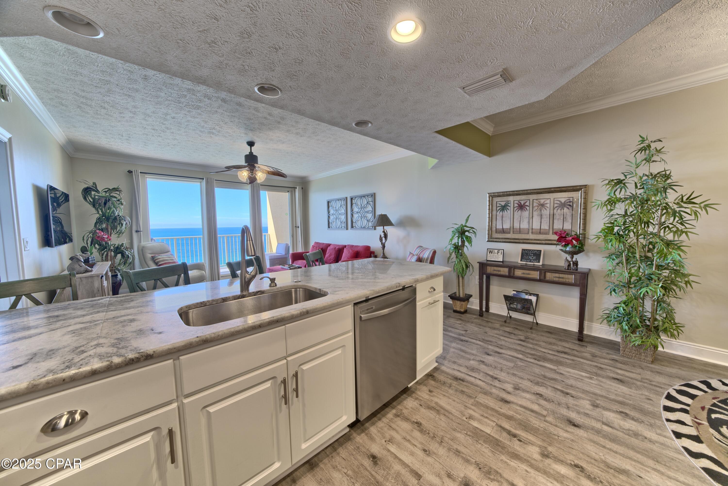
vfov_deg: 90.0
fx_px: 243
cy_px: 243
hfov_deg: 112.6
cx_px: 364
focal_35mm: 12
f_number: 8
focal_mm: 12
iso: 500
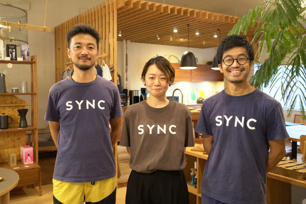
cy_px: 102
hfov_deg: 54.4
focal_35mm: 35
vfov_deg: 37.9
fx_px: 298
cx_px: 153
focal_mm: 35
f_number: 5.6
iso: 3200
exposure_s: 1/40
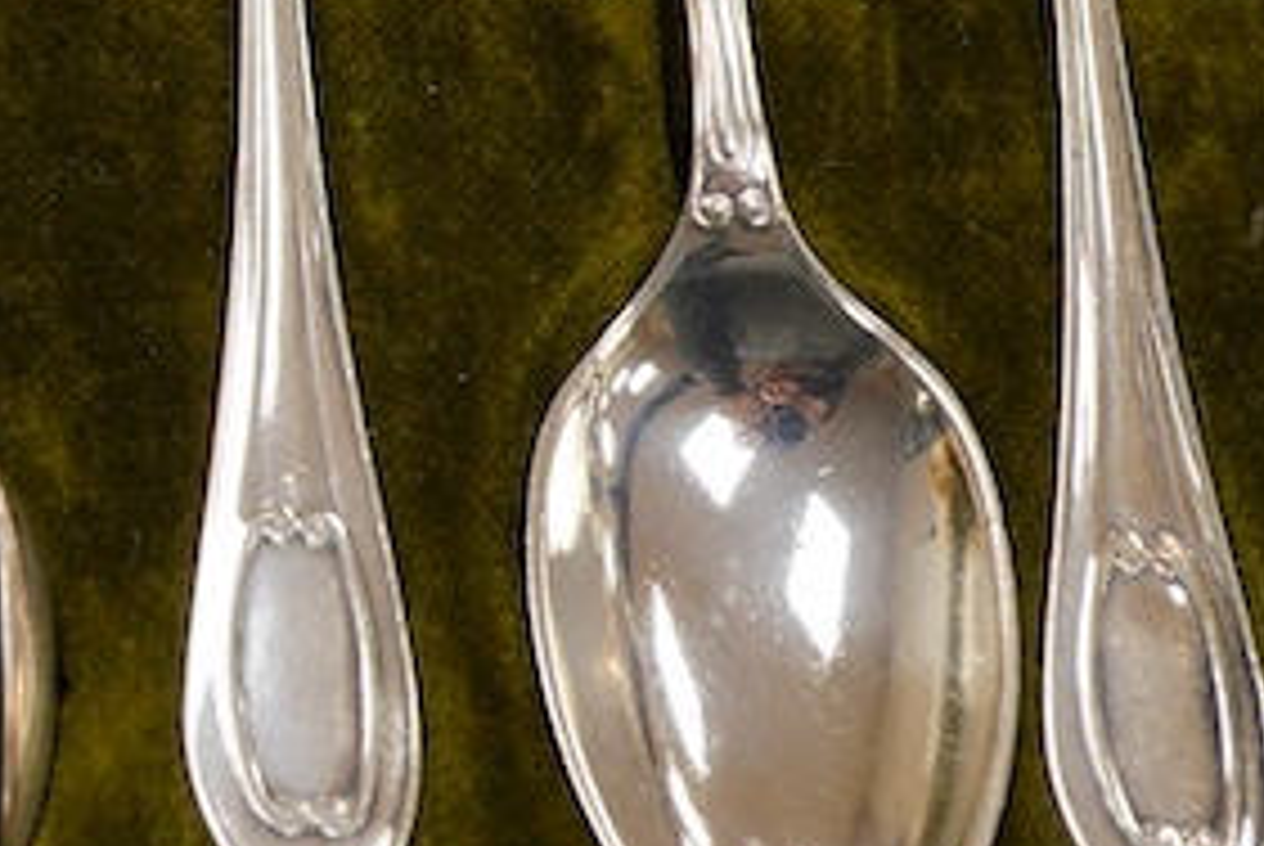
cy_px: -117
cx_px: -324
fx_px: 5061
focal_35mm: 144
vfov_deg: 9.4
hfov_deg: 13.8
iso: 800
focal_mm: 30
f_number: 9
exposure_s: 1/125
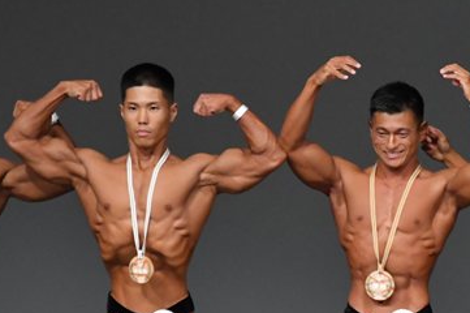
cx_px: 443
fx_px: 10500
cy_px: 322
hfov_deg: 2.6
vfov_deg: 1.7
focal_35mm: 805
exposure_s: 1/400
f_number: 5.6
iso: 5000
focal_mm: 250
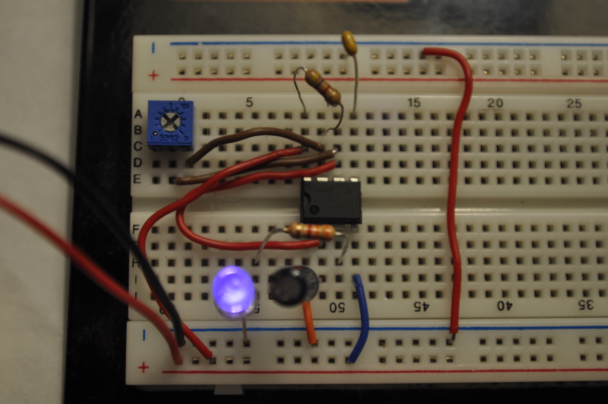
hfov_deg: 26.0
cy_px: 202
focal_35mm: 78
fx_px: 1316
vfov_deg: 17.4
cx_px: 304
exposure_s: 1/30
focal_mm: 52
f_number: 5.6
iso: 250
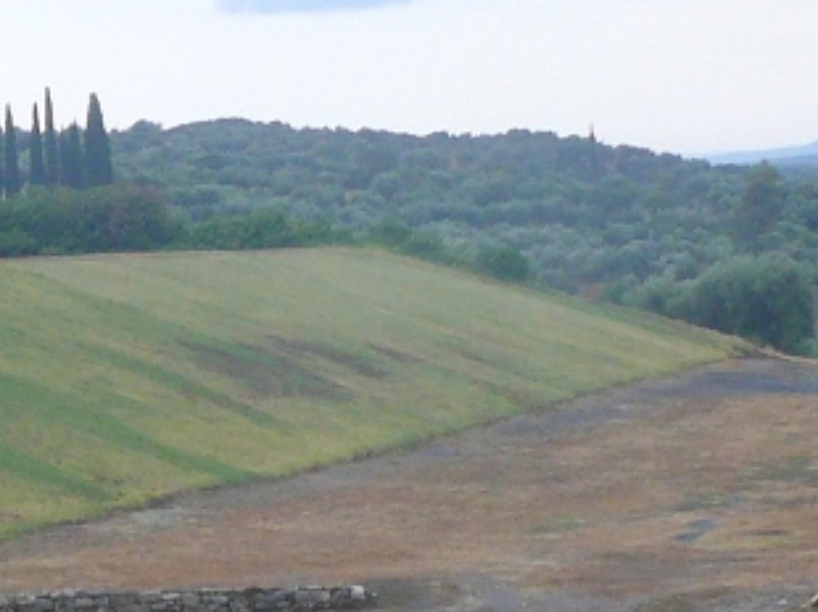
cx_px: 358
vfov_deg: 8.8
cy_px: 728
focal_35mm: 166
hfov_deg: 11.9
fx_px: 3920
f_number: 2.8
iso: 100
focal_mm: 7.4
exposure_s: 1/60
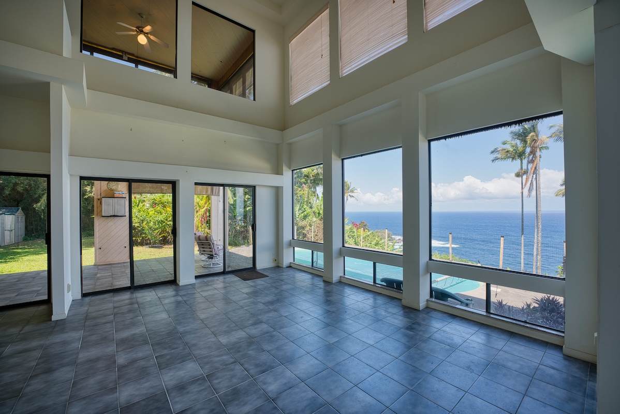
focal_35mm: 14
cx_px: 310
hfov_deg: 104.2
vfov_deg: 81.2
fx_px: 241
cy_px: 207
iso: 50
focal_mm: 14
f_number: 4
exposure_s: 1/160
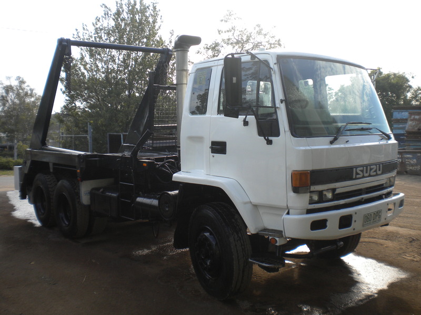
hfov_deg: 52.6
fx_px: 426
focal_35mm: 35
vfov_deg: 40.7
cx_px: 210
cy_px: 158
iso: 80
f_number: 4.6
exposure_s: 1/242
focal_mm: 6.3
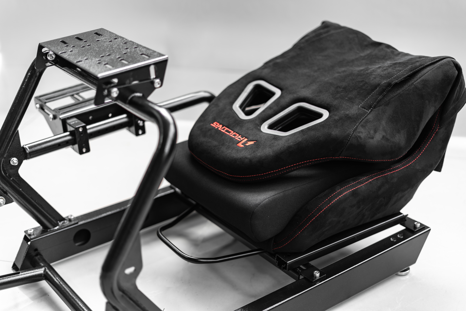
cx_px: 233
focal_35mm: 50
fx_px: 648
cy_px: 156
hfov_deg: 39.6
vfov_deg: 27.0
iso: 100
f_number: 1.8
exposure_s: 1/200
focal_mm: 50
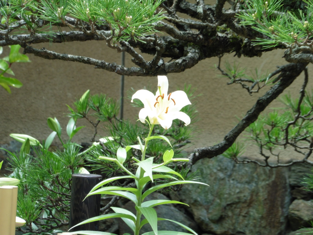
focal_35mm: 386
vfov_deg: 3.9
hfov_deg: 5.1
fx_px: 3490
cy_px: 118
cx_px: 156
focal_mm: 68.9
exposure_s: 1/125
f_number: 6.3
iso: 125
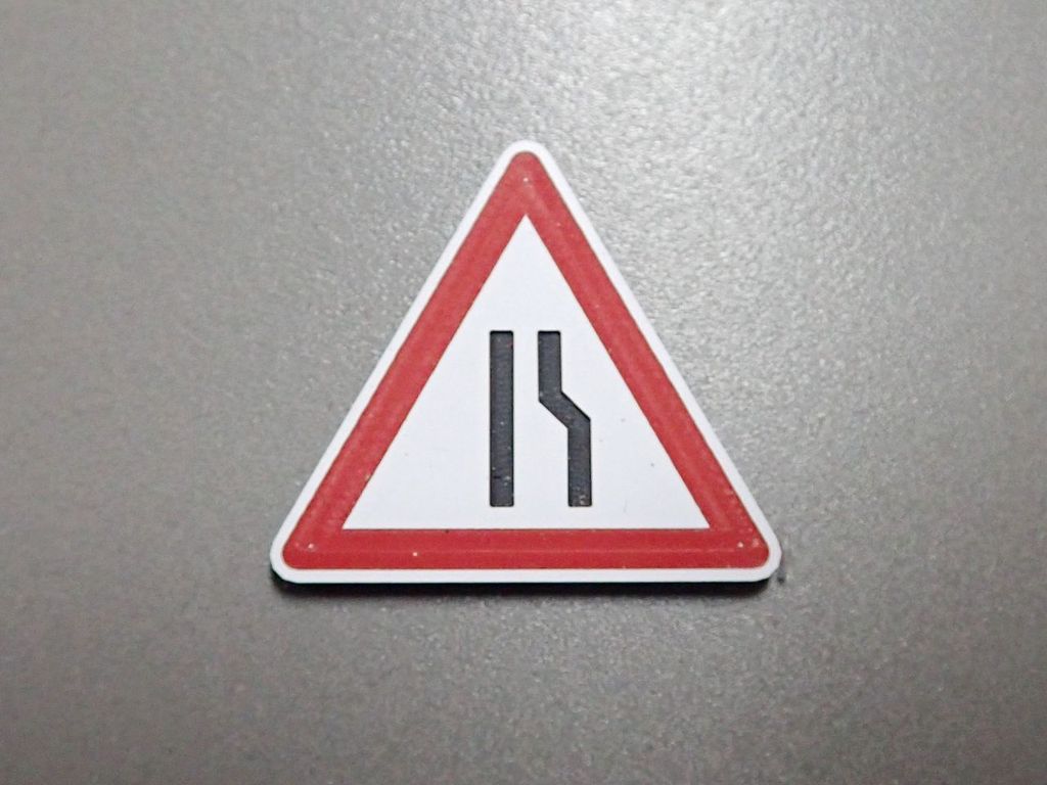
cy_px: 392
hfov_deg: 60.0
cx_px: 524
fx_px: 907
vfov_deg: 46.8
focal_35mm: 30
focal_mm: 5.5
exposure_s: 1/160
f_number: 2.3
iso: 640
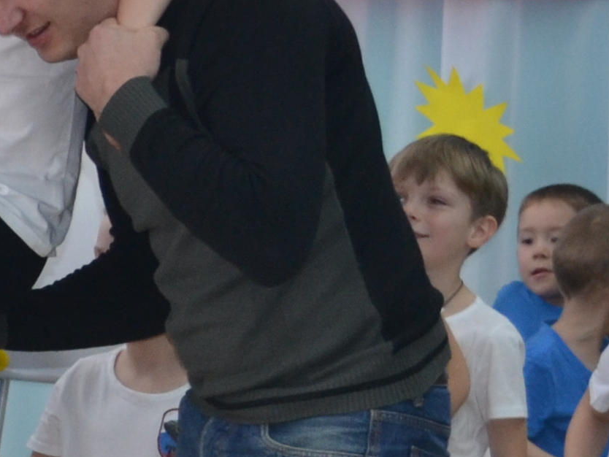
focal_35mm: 239
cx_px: -692
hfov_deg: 7.8
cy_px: 262
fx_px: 4206
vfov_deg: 6.2
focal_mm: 30
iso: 400
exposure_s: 1/100
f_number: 4.5
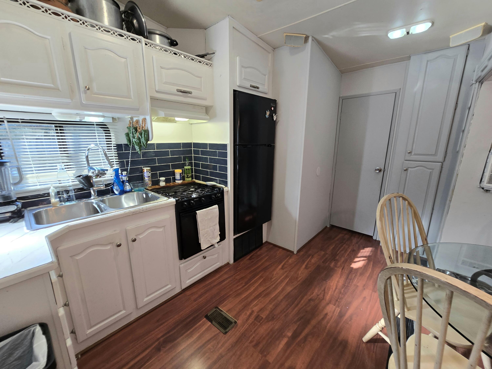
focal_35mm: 13
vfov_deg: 89.9
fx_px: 185
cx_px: 246
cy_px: 184
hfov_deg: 106.2
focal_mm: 2.2
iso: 125
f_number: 2.2
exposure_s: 1/60.2
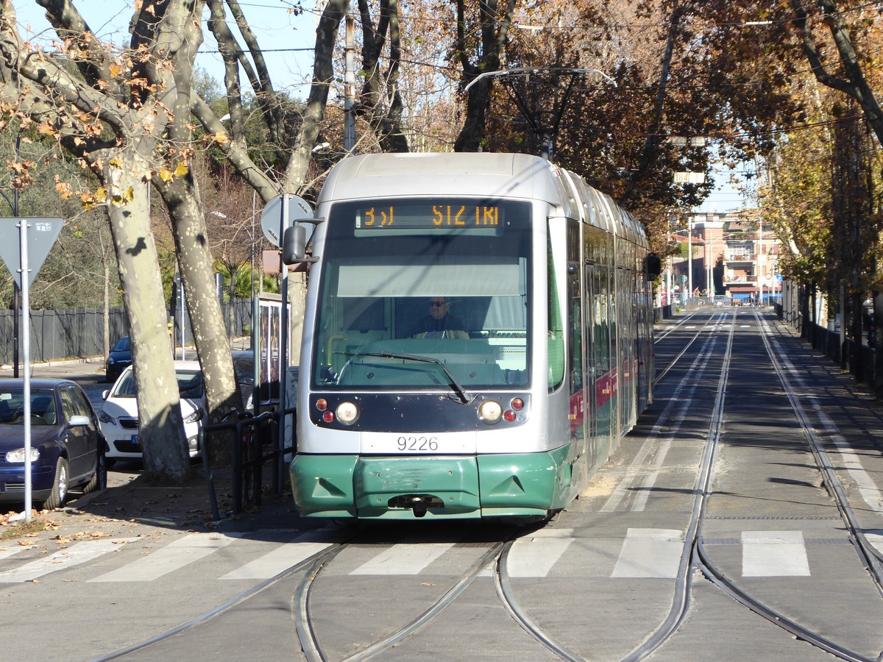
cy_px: 331
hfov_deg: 14.3
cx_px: 442
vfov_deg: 10.7
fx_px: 3520
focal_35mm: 138
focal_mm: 22.3
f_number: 5.2
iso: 80
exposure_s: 1/160
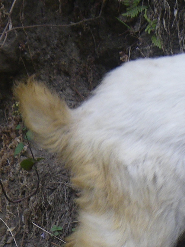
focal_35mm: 125
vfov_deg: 15.1
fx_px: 890
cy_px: 320
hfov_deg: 11.9
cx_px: 109
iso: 50
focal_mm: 5
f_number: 3.5
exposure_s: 1/50
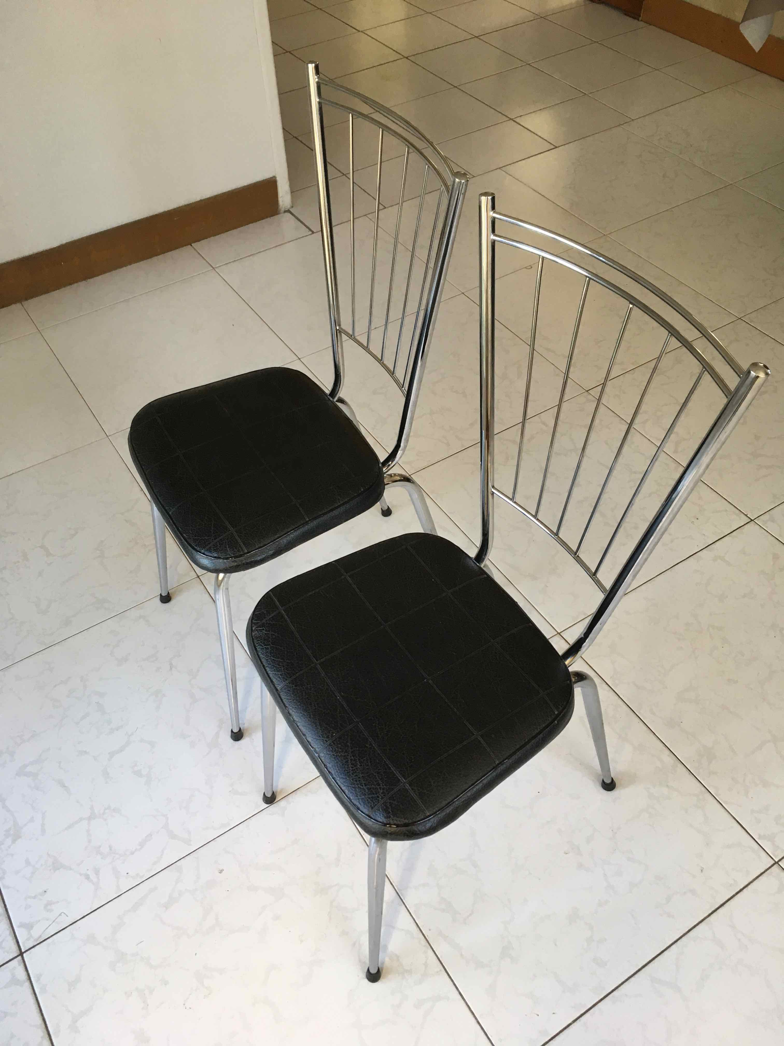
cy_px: 523
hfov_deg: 48.2
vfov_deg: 61.7
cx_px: 392
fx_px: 876
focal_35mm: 29
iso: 40
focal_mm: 4.15
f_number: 2.2
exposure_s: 1/33
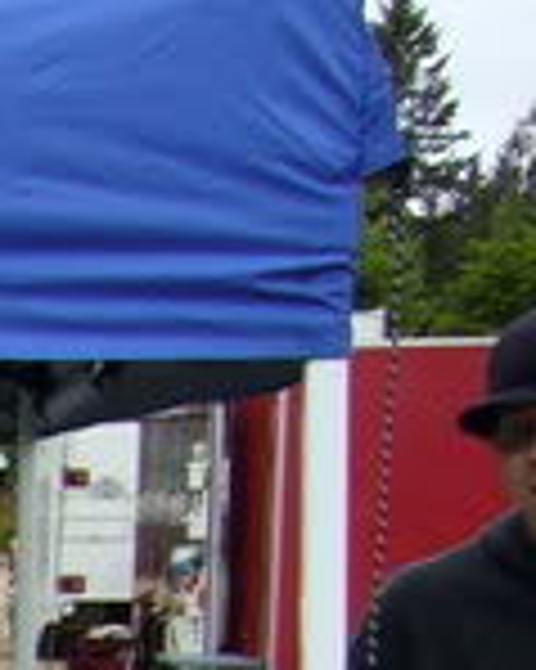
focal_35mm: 183
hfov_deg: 7.4
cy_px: 1192
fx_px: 3633
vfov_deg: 10.0
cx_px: -1122
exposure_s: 1/250
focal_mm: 5.8
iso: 100
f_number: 2.8
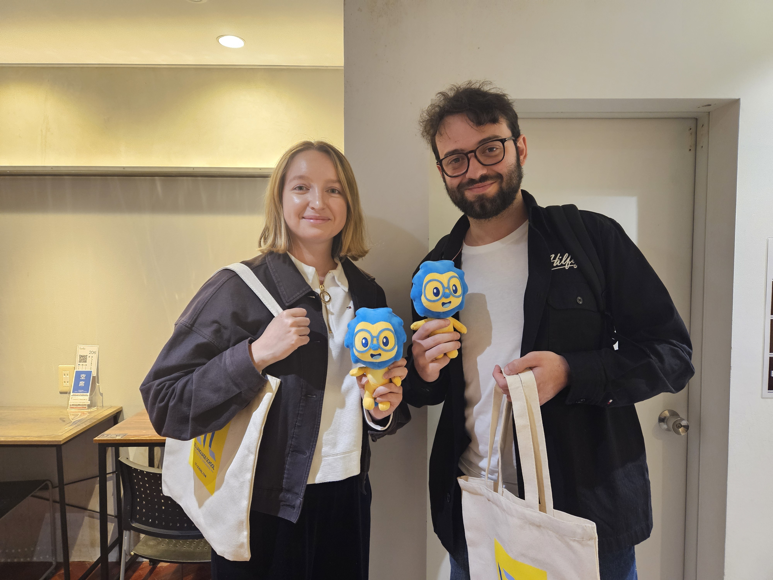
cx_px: 386
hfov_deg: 73.9
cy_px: 290
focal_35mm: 23
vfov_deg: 58.9
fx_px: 514
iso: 640
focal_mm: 5.4
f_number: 1.8
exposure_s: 1/50
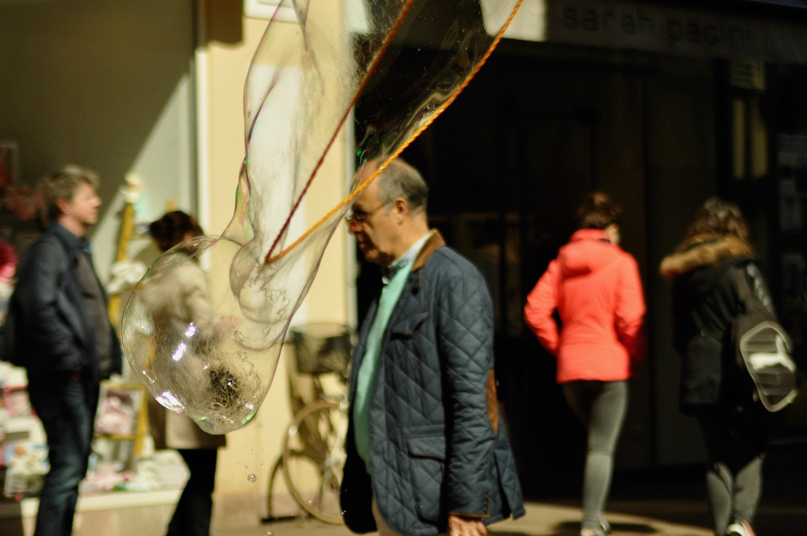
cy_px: 157
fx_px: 3336
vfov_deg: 9.2
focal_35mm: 149
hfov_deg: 13.8
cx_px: 331
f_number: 2.8
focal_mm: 70
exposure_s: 1/3200
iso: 500
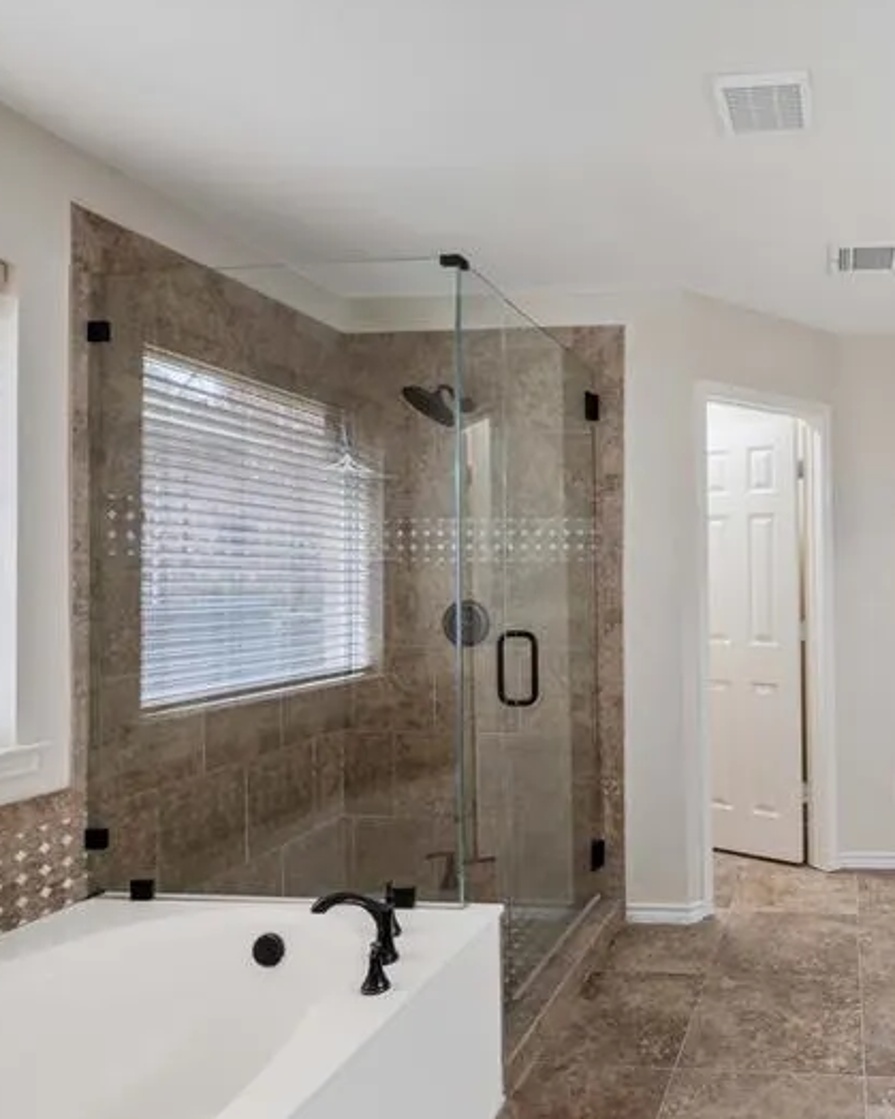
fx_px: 729
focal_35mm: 22
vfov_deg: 74.9
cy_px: 600
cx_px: 788
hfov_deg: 55.6
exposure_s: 1/3.33
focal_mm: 12
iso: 100
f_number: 11
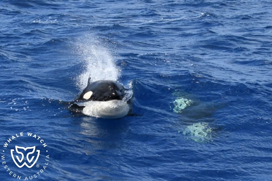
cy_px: 90
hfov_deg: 33.4
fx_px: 453
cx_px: 136
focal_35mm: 60
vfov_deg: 22.6
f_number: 5
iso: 1100
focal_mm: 60
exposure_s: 1/8000
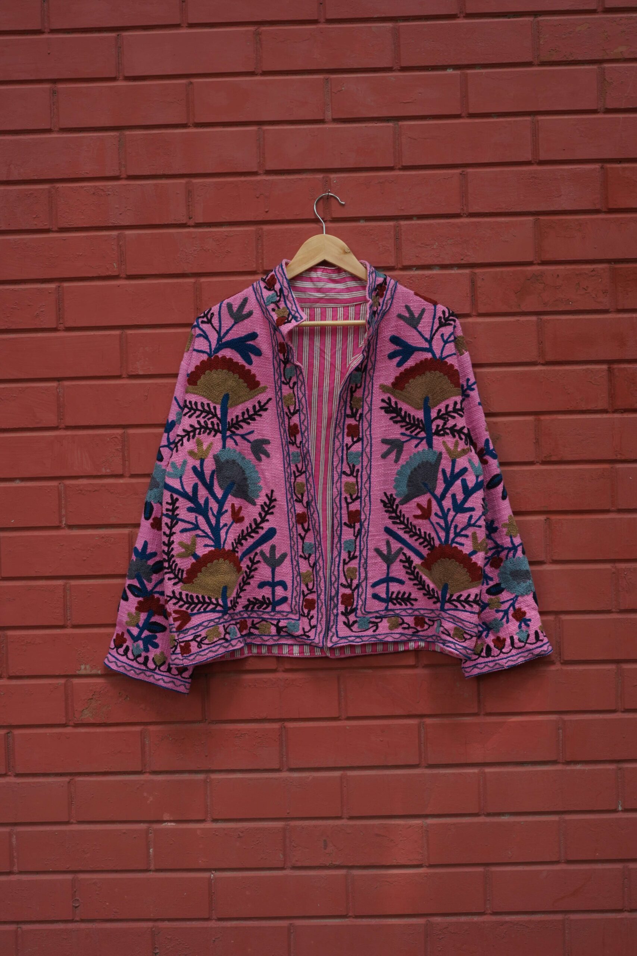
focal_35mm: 50
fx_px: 1327
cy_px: 478
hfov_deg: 27.0
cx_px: 318
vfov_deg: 39.6
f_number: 7.1
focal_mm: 50
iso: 500
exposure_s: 1/160
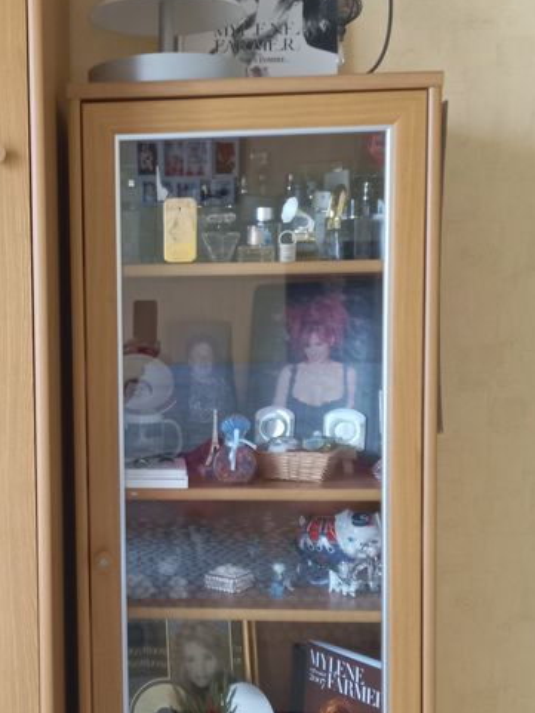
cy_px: 391
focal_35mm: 52
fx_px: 1071
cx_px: 80
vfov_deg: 36.8
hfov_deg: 27.3
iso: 400
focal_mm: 4.6
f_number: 1.8
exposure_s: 1/25
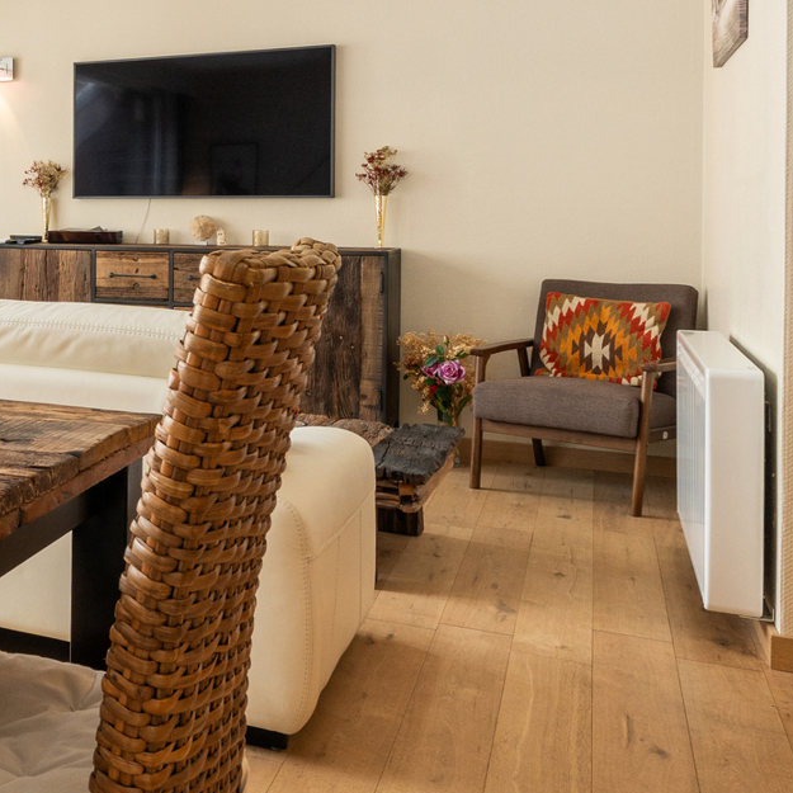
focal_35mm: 47
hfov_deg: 28.9
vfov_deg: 35.5
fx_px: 1218
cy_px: 223
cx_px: -256
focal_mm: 16
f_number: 11
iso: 200
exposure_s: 1/10
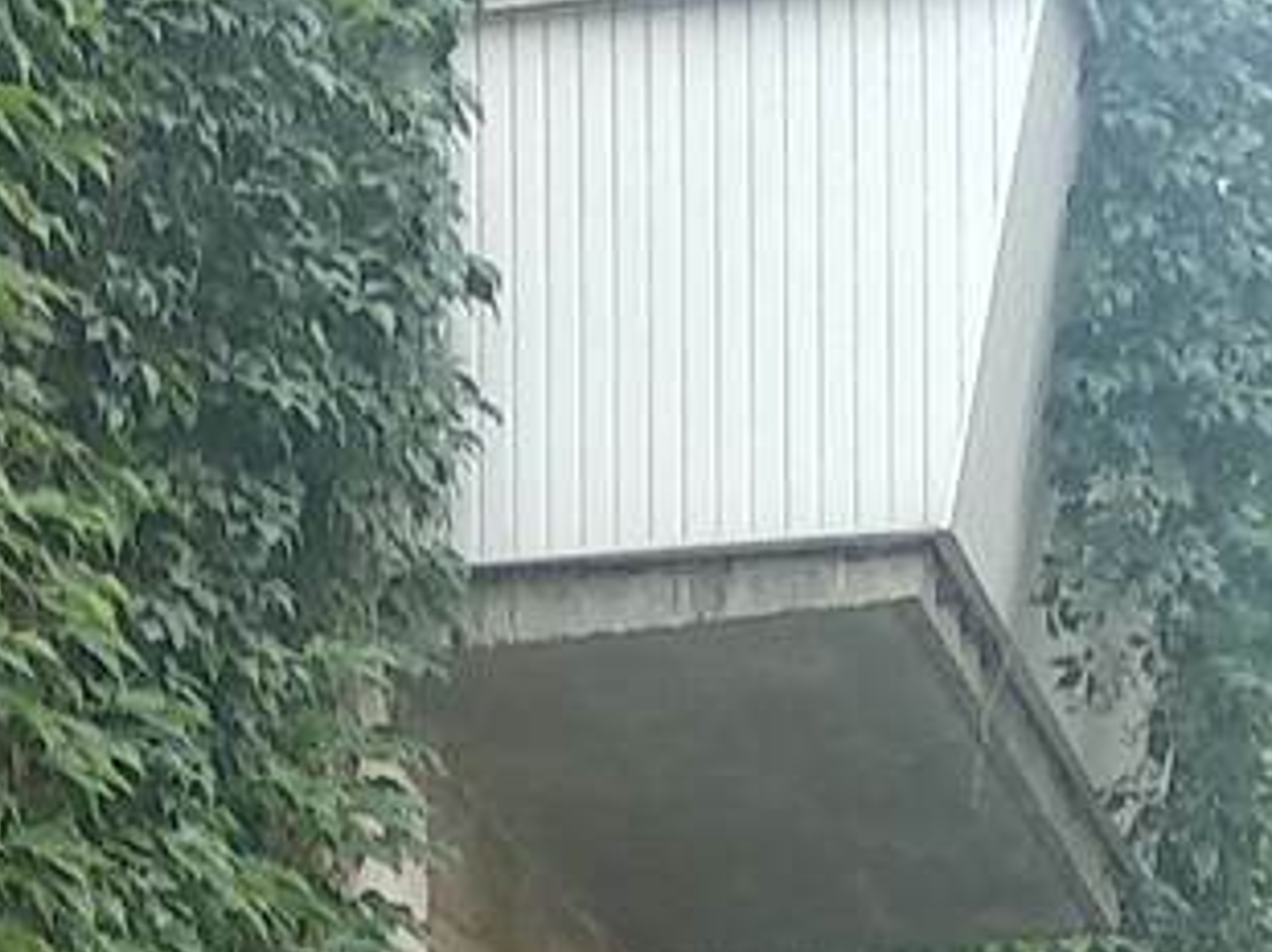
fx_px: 6315
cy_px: 1957
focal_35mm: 172
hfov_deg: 11.4
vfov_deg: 8.2
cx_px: 37
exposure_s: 1/100
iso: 100
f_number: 2.2
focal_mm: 3.81
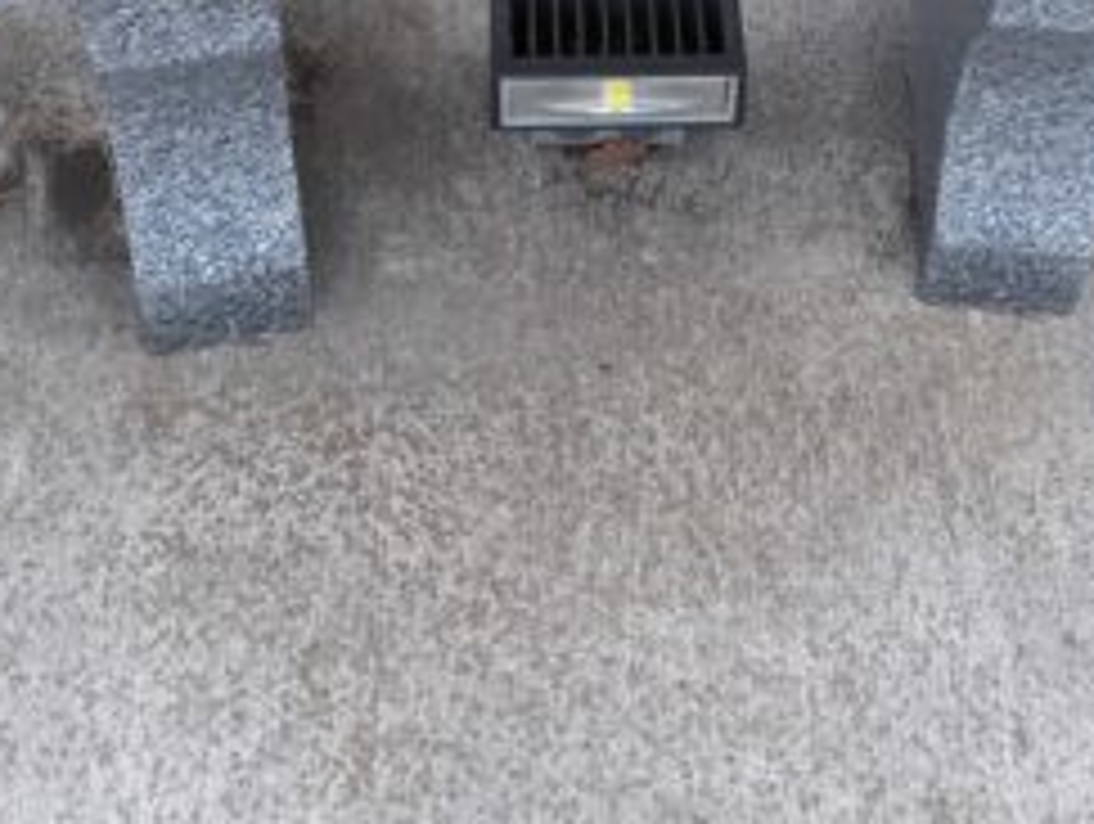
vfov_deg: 20.4
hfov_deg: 28.1
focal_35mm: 69
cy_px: -72
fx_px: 2184
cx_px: 639
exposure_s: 1/120
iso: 64
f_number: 1.7
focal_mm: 3.7
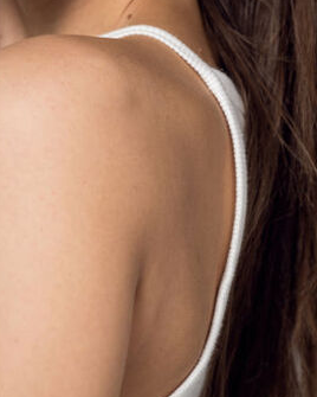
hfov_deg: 4.7
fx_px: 3835
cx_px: 46
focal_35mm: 327
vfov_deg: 5.9
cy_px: 96
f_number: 4
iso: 100
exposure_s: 1/160
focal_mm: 115
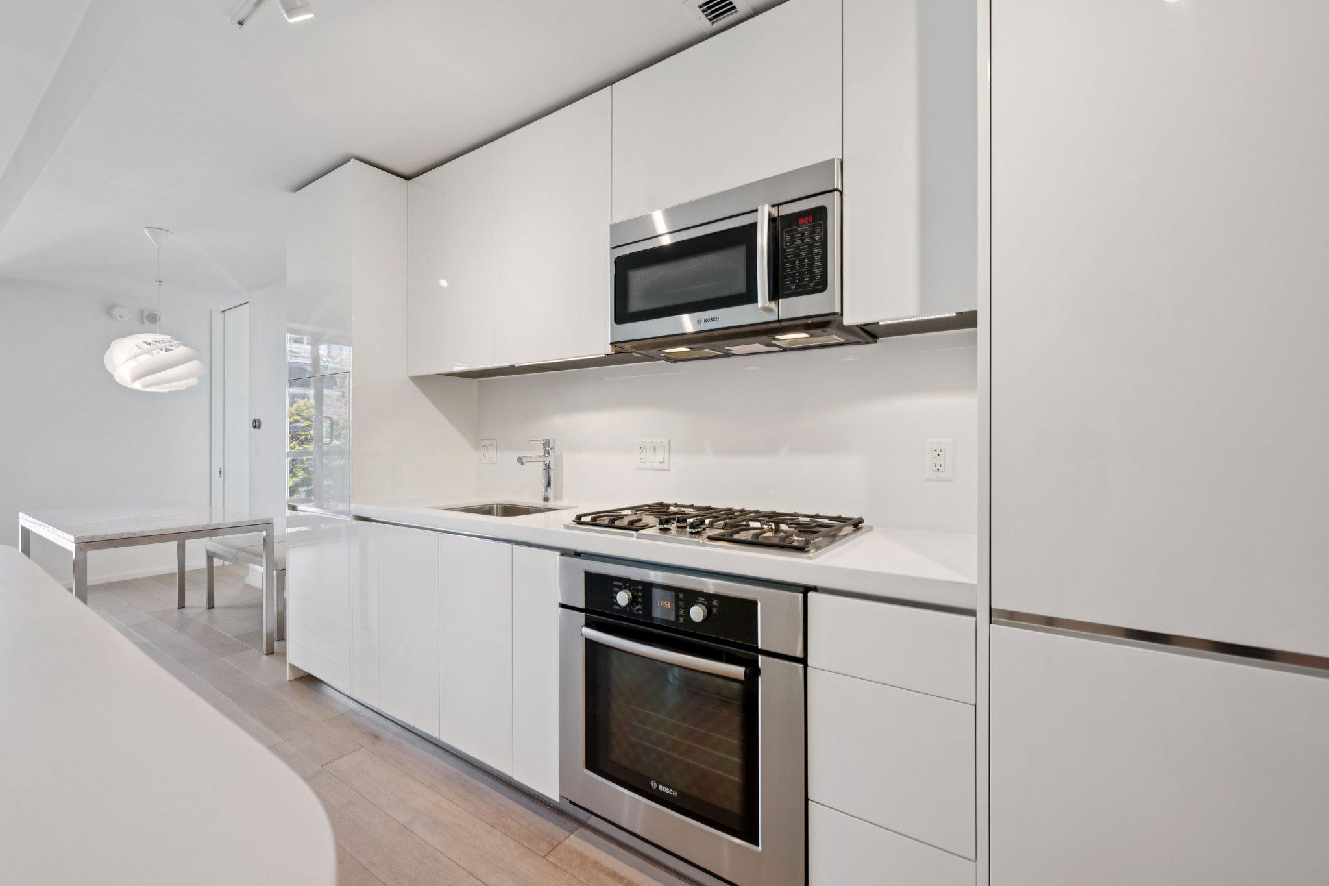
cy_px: 443
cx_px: 664
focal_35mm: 15
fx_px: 554
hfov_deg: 100.4
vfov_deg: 77.3
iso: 400
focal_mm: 15
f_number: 7.1
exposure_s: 1/50
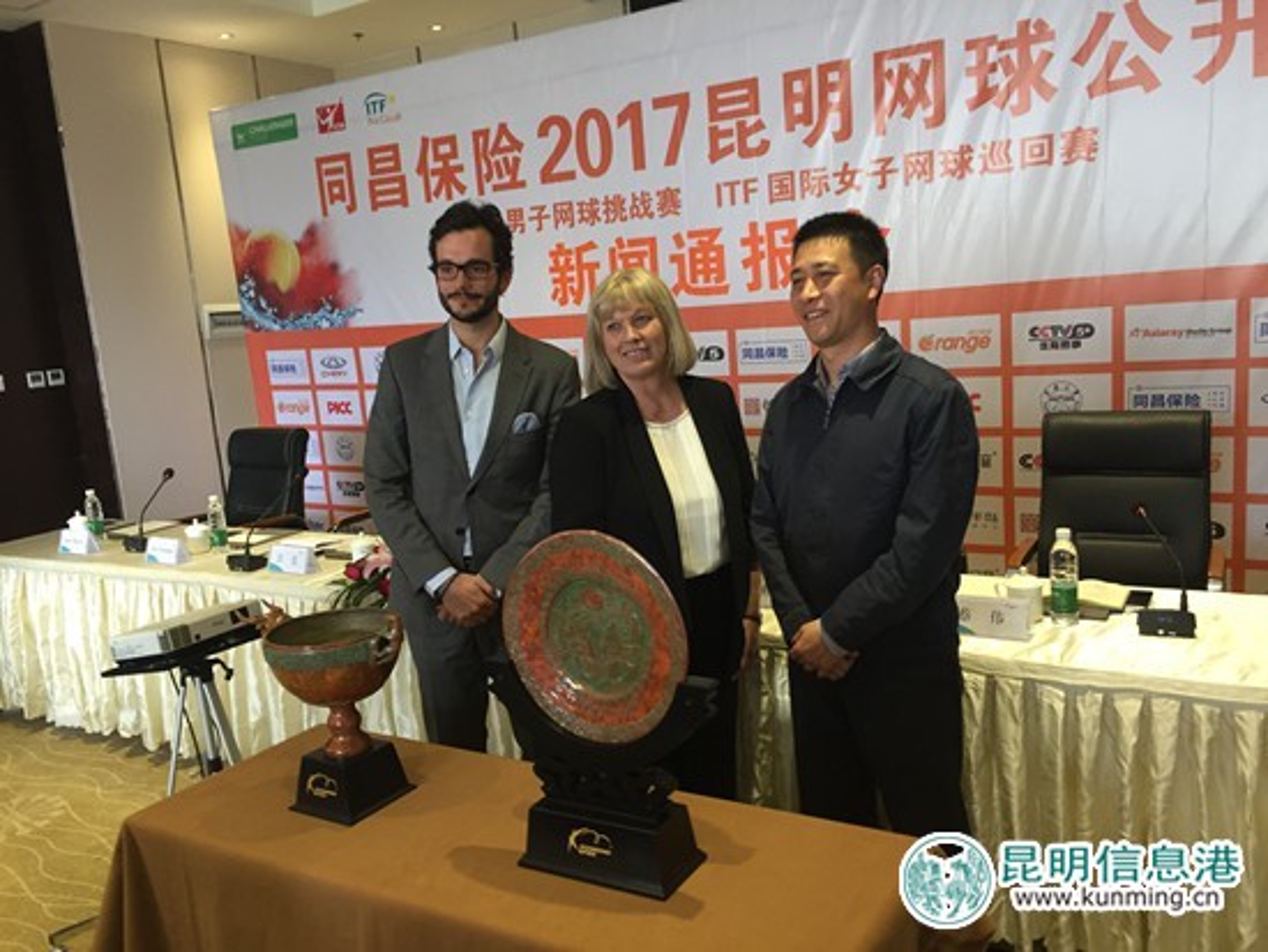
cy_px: 476
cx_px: 634
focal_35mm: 29
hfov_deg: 61.6
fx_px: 1063
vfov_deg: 48.3
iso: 160
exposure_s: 1/33
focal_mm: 4.15
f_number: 2.2
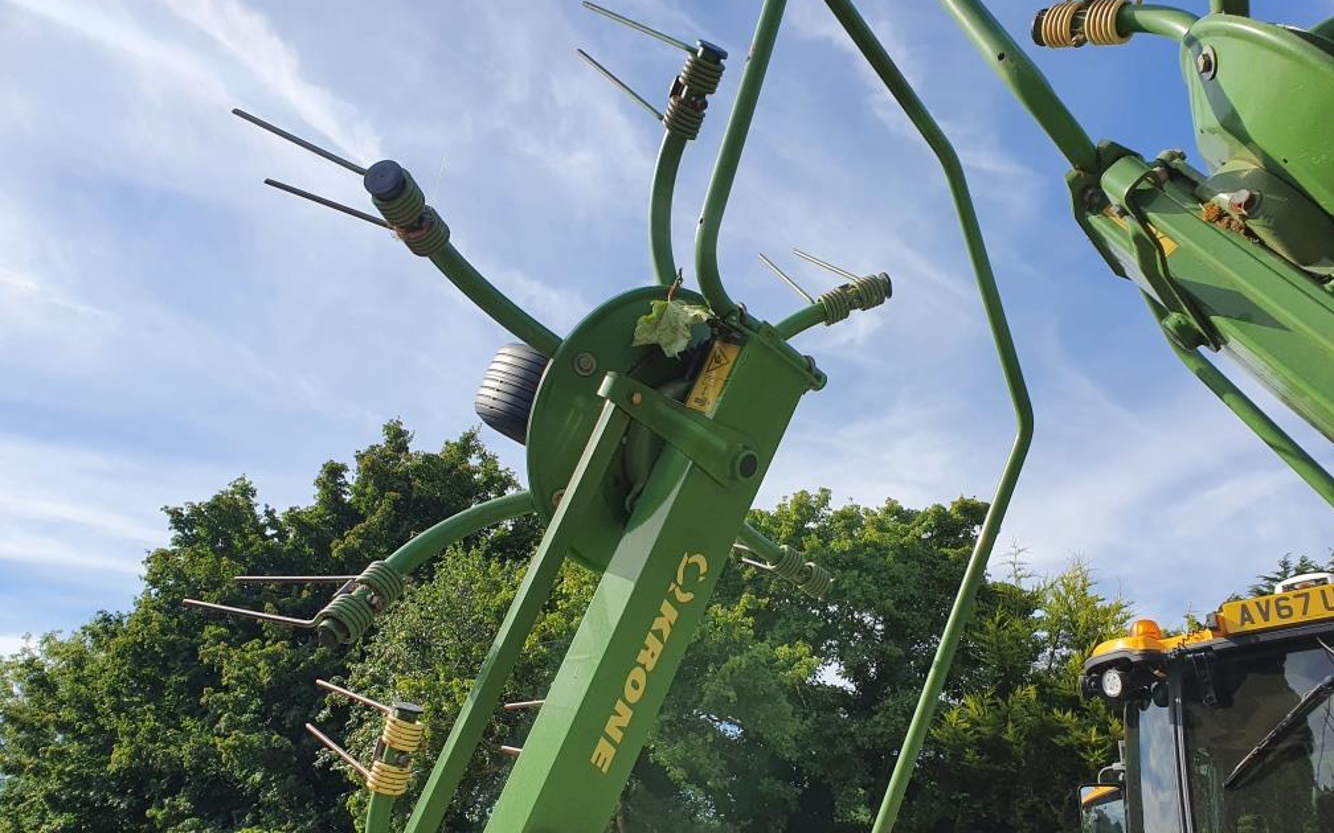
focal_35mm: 28
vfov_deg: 44.3
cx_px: 674
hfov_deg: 66.5
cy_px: 495
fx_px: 1018
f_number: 2.4
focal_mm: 4.32
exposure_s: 1/1532
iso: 50
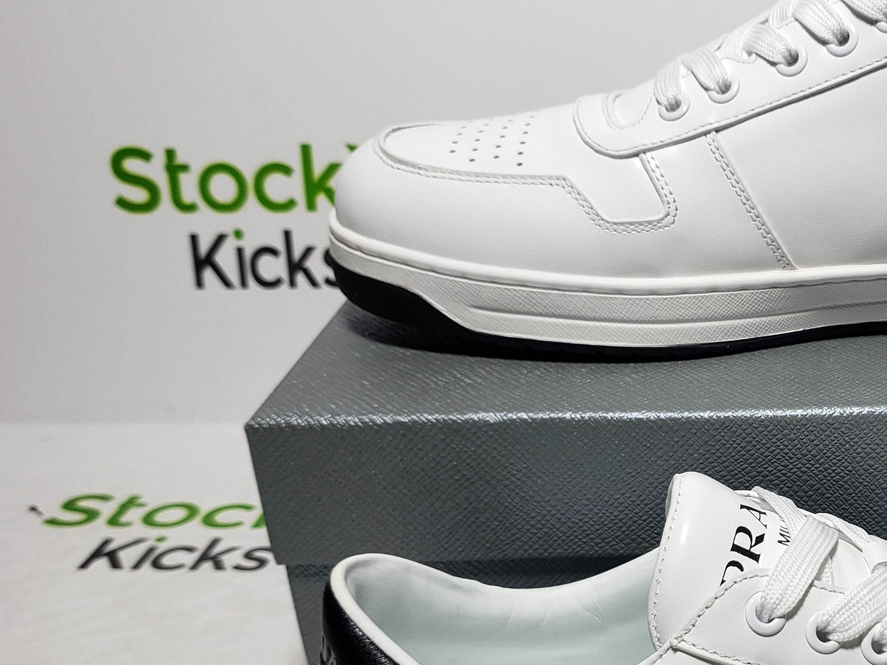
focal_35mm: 52
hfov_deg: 34.4
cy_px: 498
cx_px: 827
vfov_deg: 27.6
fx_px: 1332
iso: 50
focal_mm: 4.3
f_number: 1.5
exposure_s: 1/522
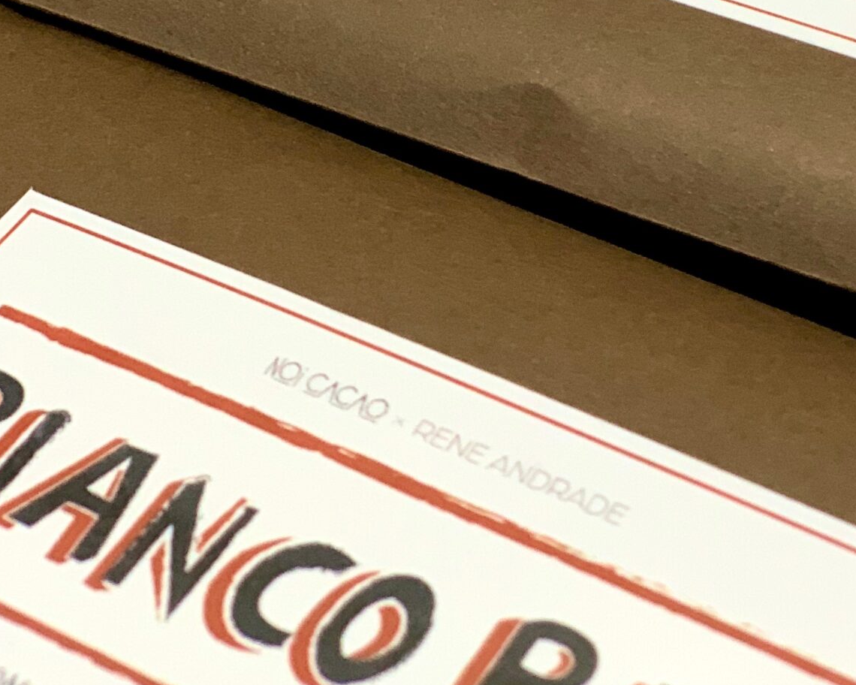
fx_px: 2888
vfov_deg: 13.1
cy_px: -152
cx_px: 702
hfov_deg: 16.7
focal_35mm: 114
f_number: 2.4
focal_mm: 6
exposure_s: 1/60
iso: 160
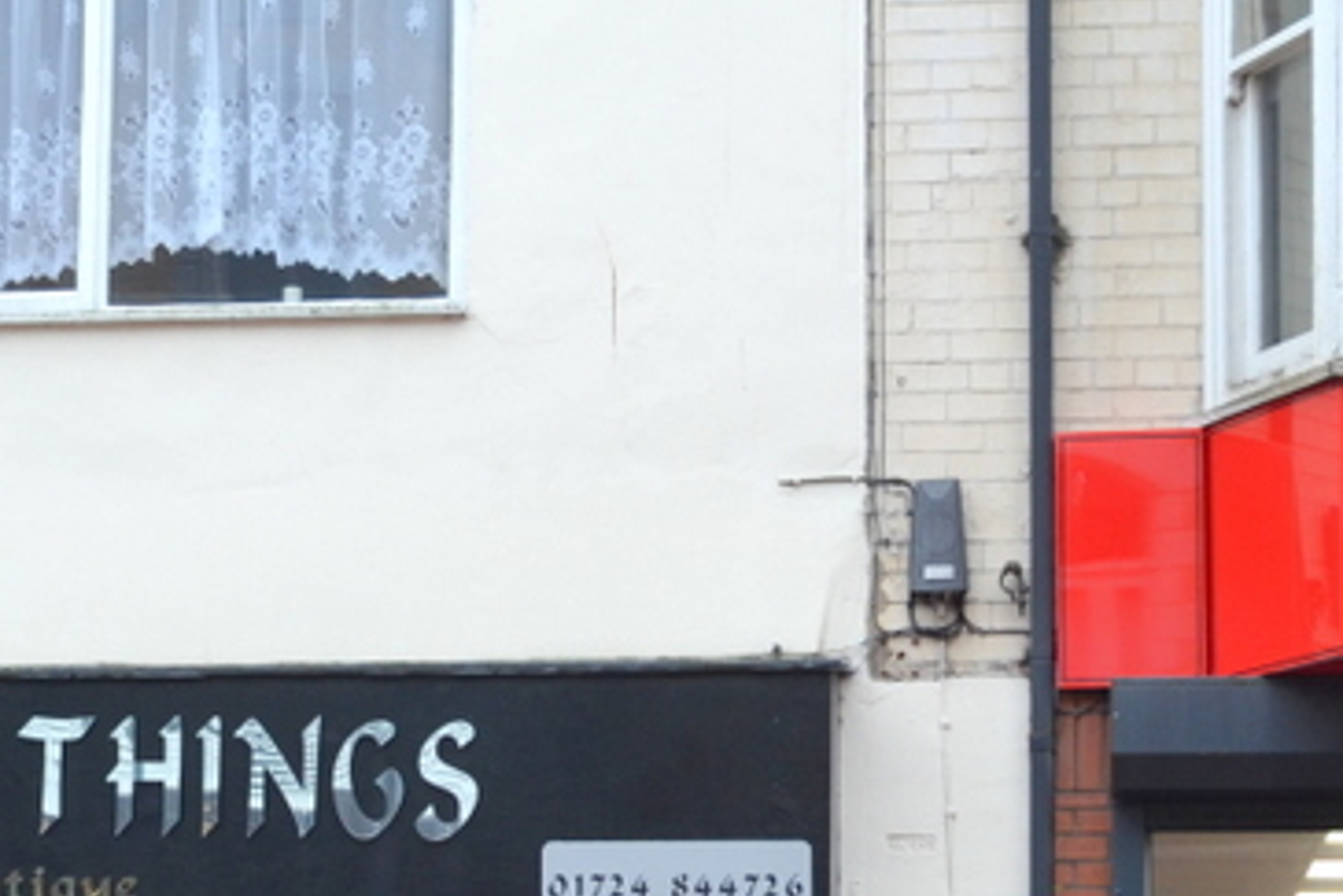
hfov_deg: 19.0
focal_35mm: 107
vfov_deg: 12.6
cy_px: 979
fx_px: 3993
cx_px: 369
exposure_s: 1/100
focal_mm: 26
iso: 400
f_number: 5
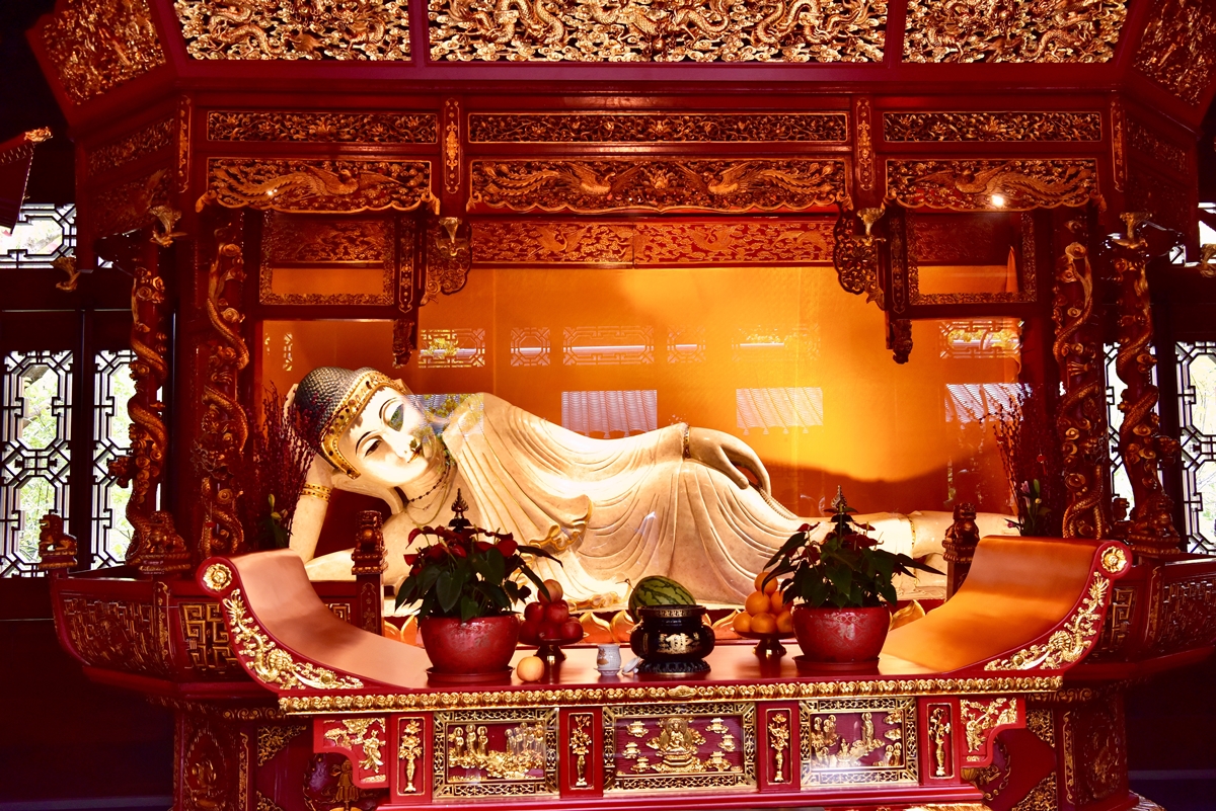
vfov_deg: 38.9
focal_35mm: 34
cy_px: 406
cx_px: 608
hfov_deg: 55.8
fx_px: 1149
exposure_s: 1/100
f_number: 5.6
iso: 1000
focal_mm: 34
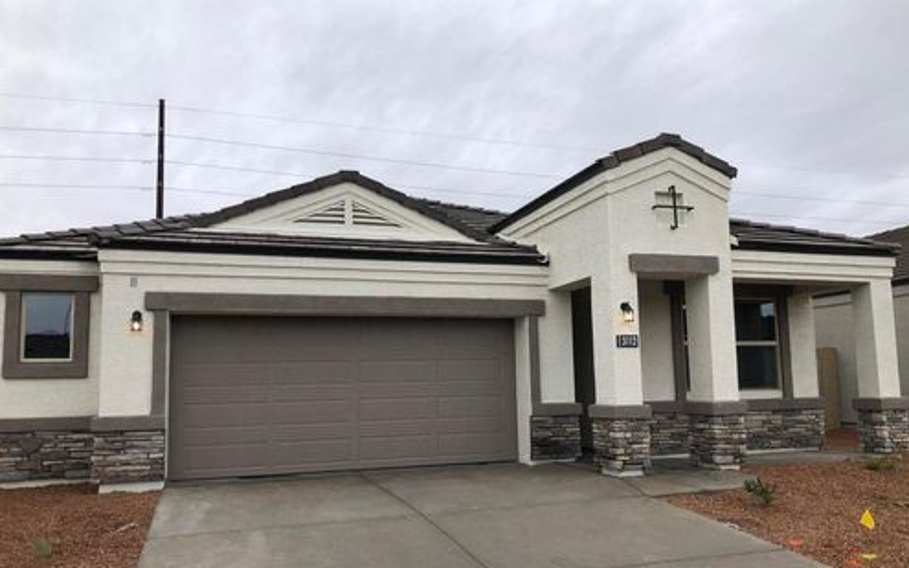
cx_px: 452
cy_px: 324
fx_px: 743
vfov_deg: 41.7
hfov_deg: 62.9
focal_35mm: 30
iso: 20
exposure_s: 1/704
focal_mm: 4
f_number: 1.8
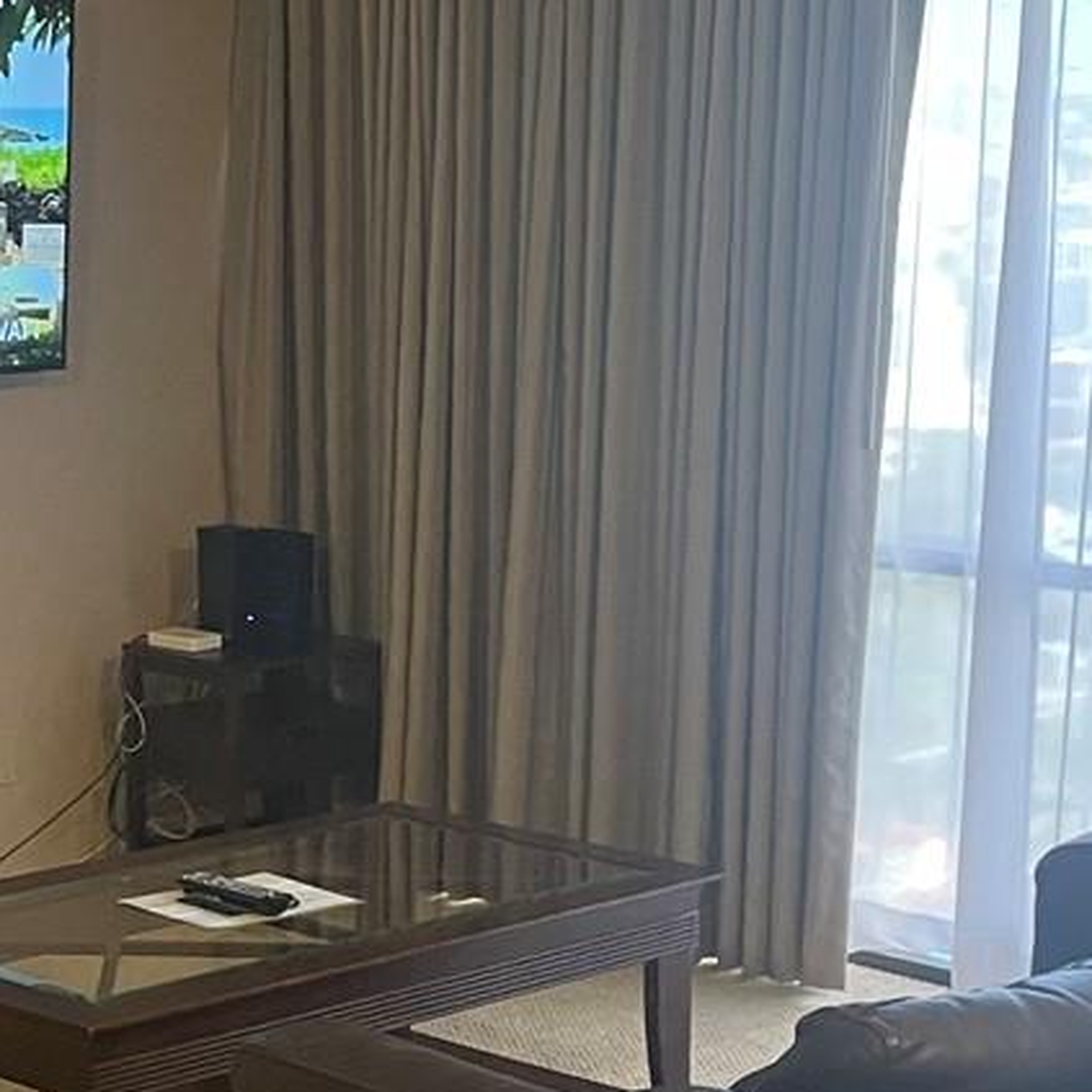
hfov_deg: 19.7
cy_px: 966
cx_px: 163
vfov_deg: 19.6
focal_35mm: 87
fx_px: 3105
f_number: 1.6
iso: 320
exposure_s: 1/60
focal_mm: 4.2
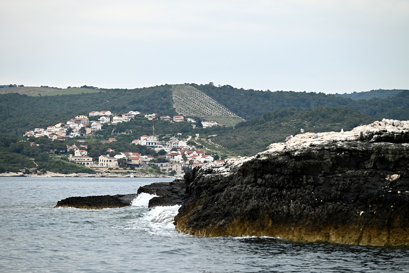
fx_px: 1534
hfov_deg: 15.2
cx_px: 204
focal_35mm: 135
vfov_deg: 10.2
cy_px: 136
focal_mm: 135
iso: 200
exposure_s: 1/500
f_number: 5.6
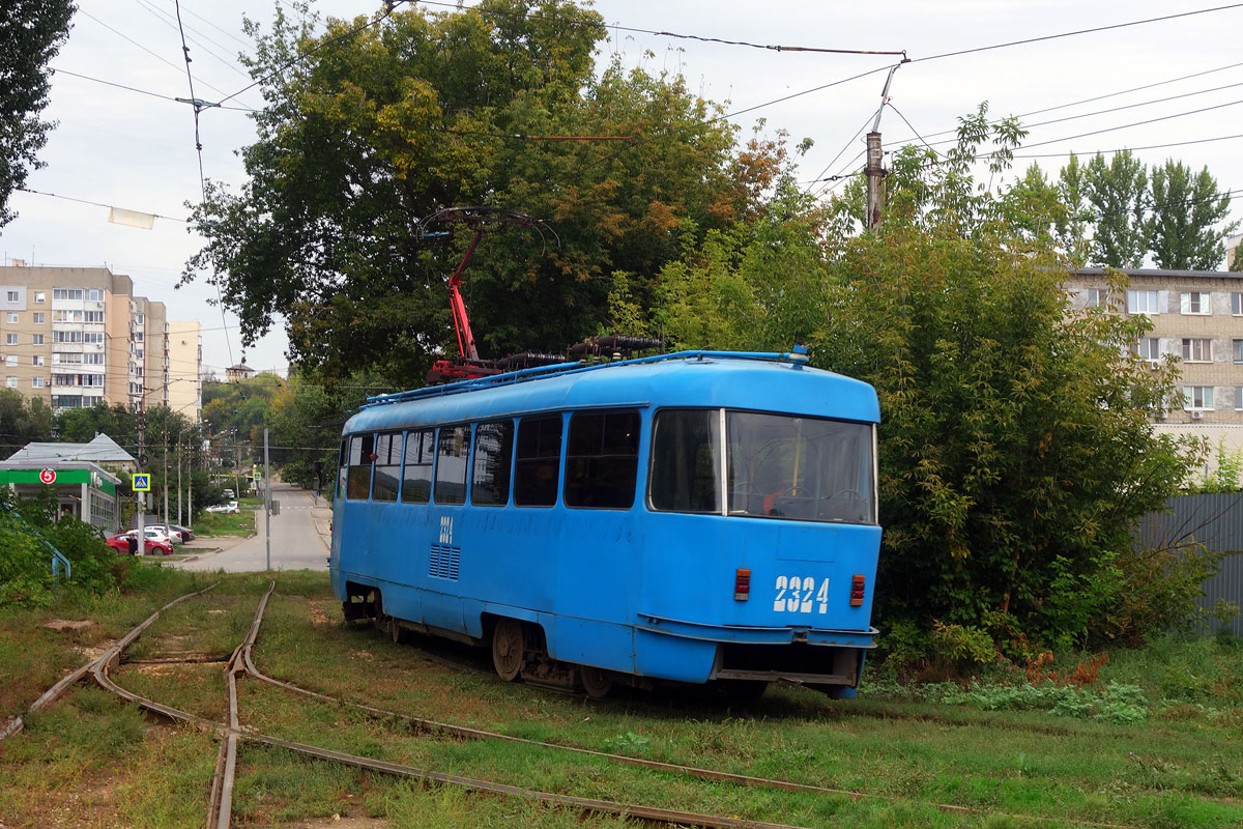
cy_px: 414
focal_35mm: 52
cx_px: 622
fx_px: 1795
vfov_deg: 26.0
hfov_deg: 38.2
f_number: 5.6
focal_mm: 19.31
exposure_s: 1/125
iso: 125
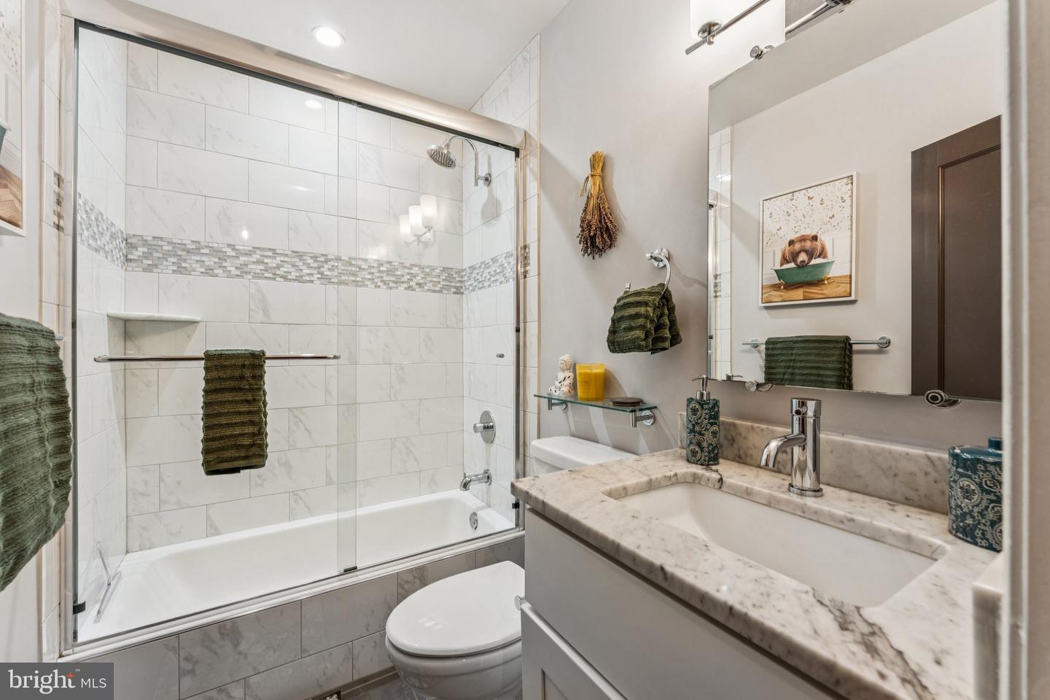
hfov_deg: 104.3
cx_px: 525
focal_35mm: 14
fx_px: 408
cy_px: 350
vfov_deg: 81.2
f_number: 8
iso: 200
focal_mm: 14
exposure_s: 1/8
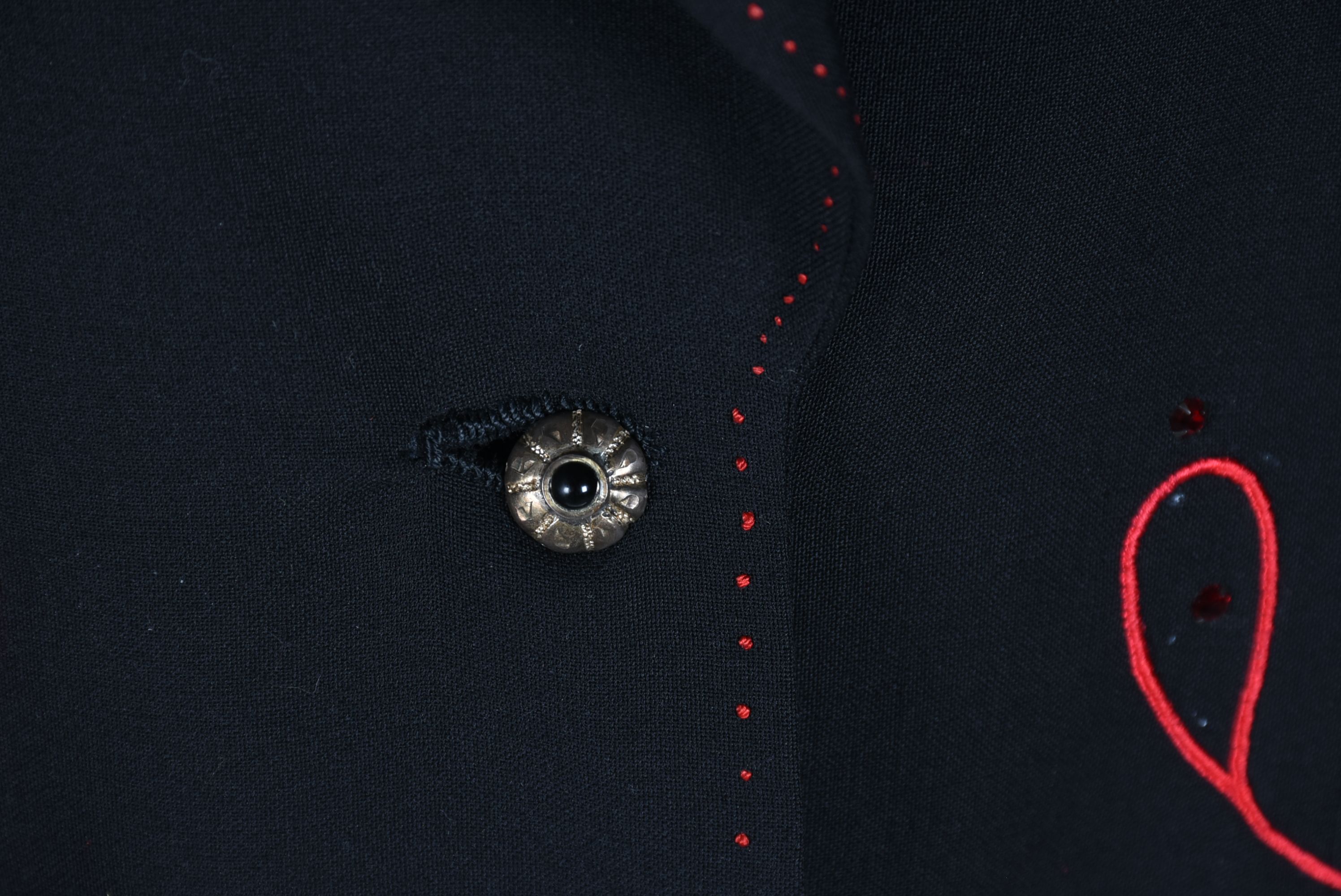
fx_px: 7828
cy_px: 448
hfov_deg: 9.8
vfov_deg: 6.6
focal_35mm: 210
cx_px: 670
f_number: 11
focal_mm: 140
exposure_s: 1/60
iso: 320
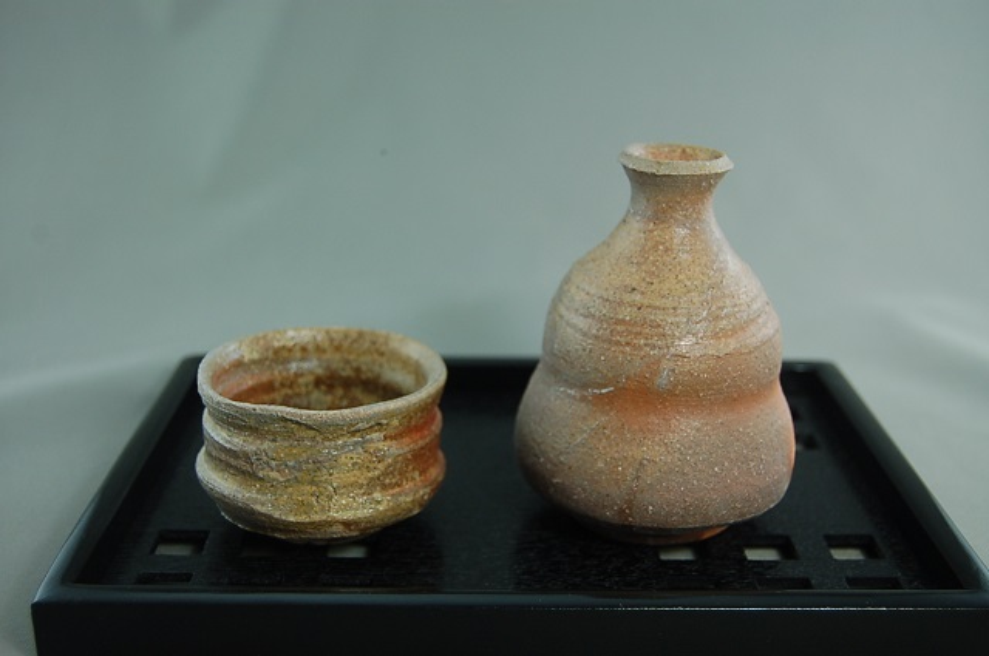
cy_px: 328
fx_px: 1317
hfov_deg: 41.2
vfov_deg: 28.0
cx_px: 494
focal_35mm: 48
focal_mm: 32
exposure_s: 1/30
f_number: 4.5
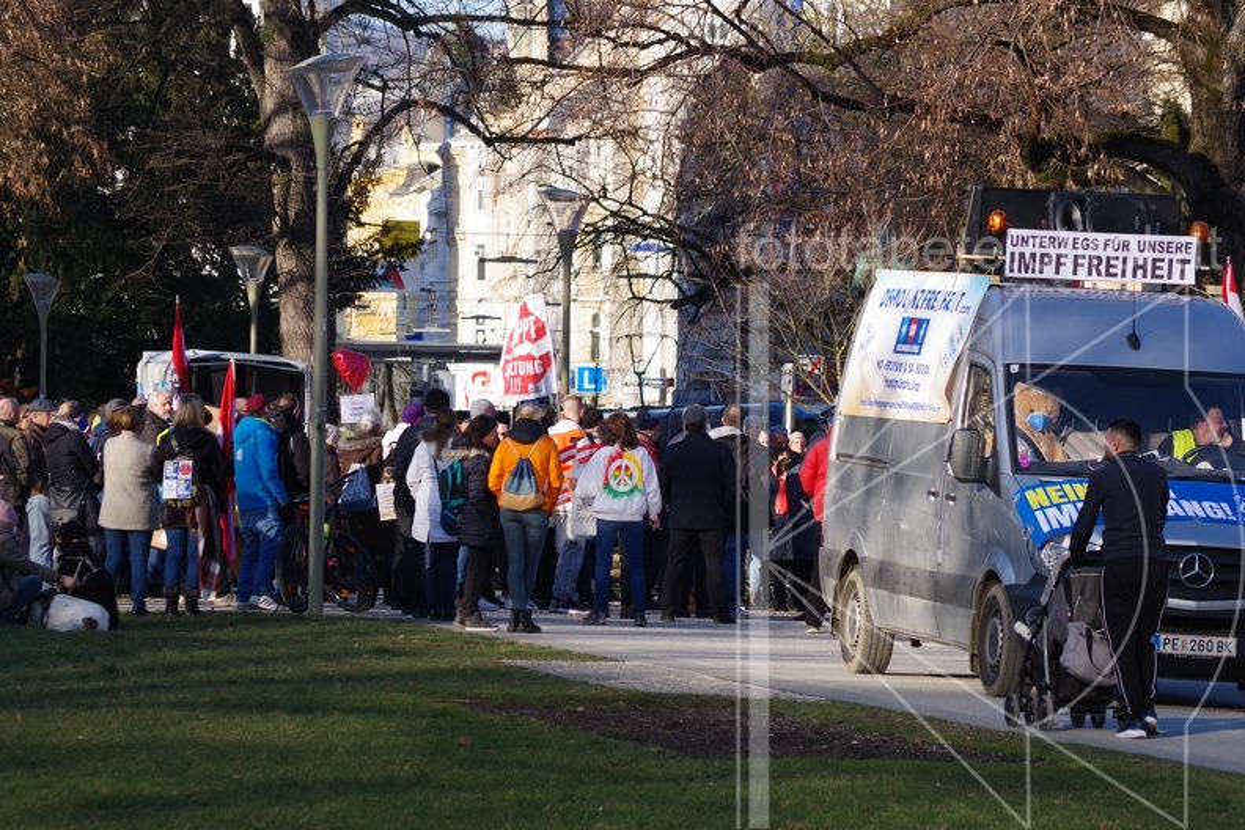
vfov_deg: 5.7
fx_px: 8299
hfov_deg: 8.6
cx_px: 622
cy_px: 415
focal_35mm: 240
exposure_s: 1/500
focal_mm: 160
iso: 800
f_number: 9
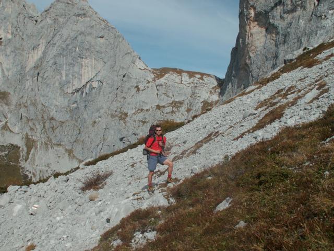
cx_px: 167
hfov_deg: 52.6
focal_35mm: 35
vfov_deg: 40.7
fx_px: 338
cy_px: 126
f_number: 5
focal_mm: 5.86
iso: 50
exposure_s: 1/640
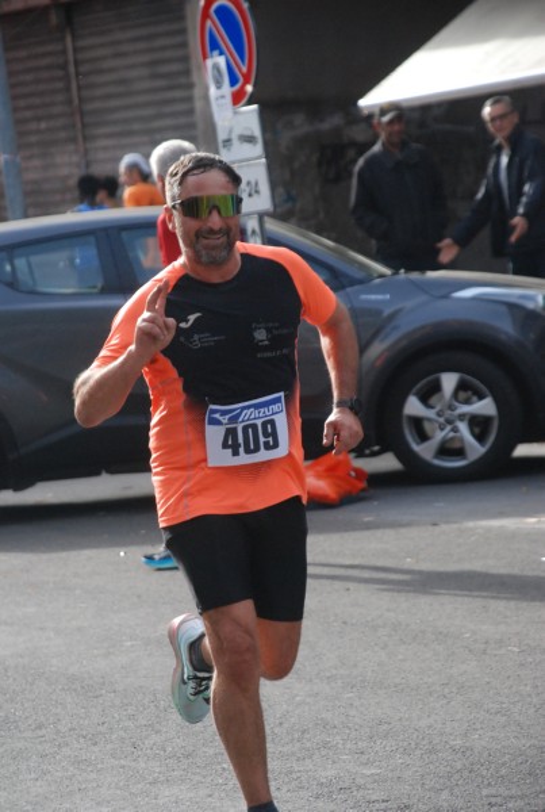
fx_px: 4066
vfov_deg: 11.4
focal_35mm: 180
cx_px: 272
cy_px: 406
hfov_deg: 7.7
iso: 1000
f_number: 5.6
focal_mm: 120
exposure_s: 1/800
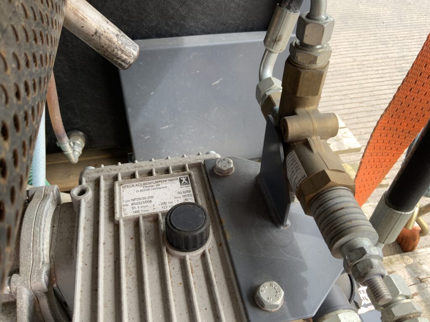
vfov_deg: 48.2
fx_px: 360
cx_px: 215
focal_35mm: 29
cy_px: 161
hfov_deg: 61.7
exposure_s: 1/122
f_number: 1.8
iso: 16
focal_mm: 3
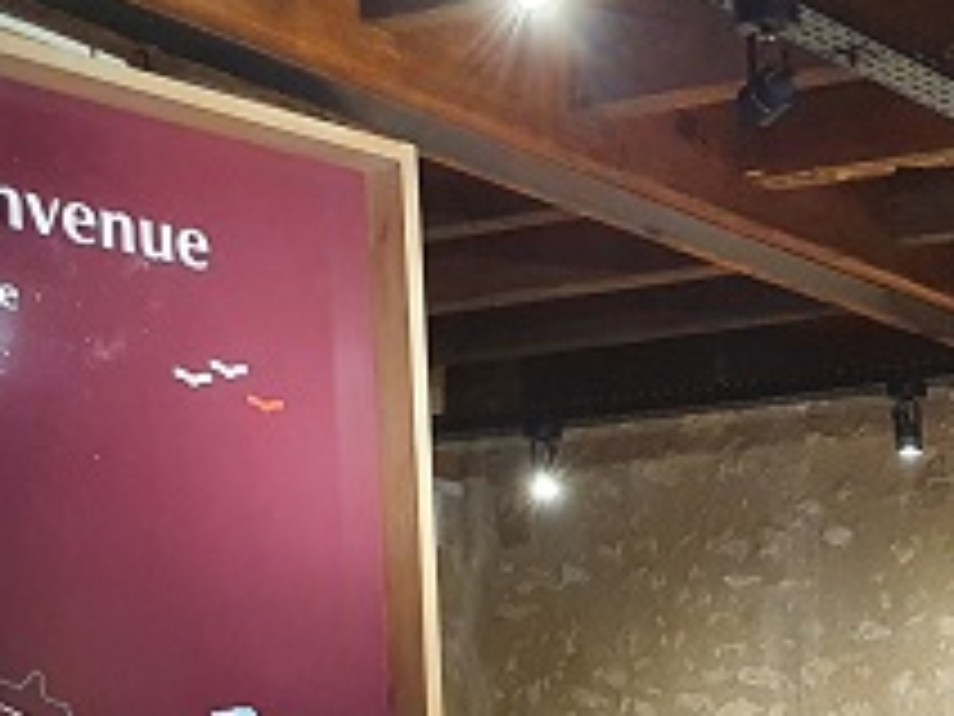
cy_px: 1112
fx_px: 2701
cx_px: 1395
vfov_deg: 14.0
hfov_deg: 18.0
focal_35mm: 98
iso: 320
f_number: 2.4
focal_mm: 4.32
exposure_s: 1/50
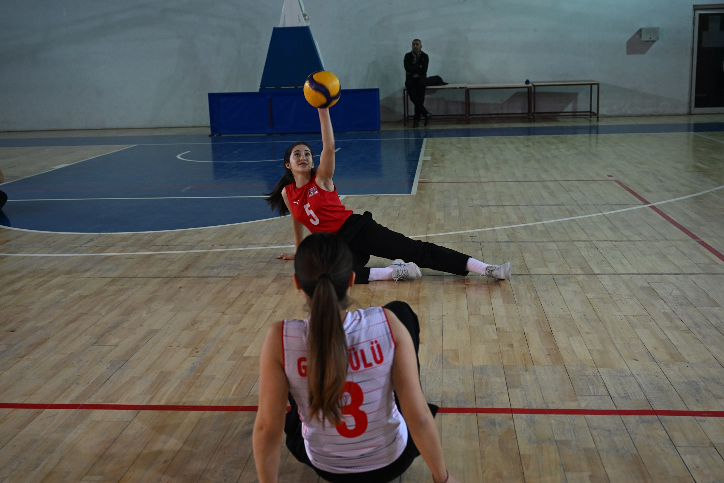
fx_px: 845
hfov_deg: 46.4
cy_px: 242
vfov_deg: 31.9
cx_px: 362
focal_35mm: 42
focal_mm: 42
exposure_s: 1/125
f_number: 4.5
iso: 2000
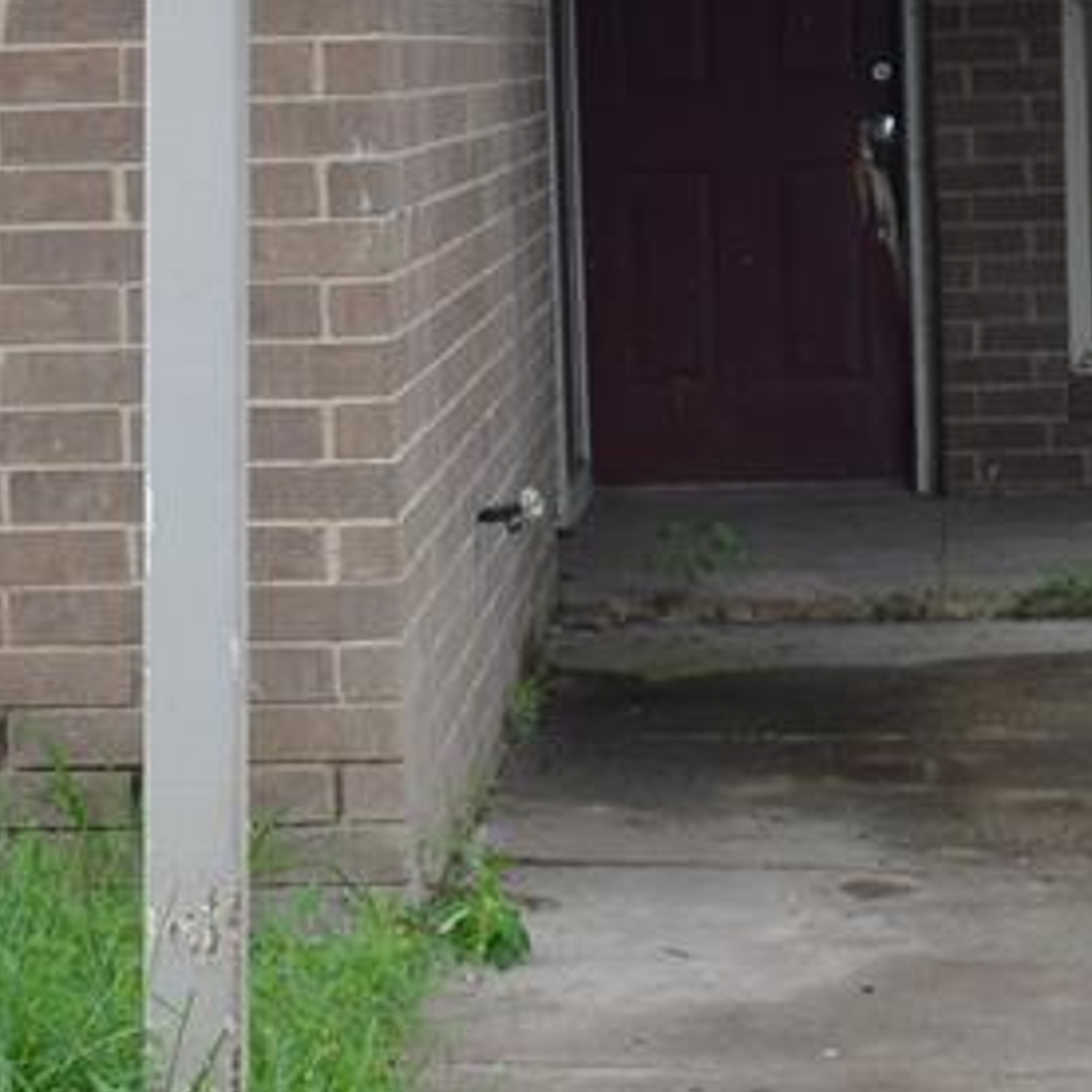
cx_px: 340
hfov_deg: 14.1
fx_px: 4390
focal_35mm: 123
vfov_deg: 14.0
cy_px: 63
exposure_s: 1/125
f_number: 5.6
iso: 400
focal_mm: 26
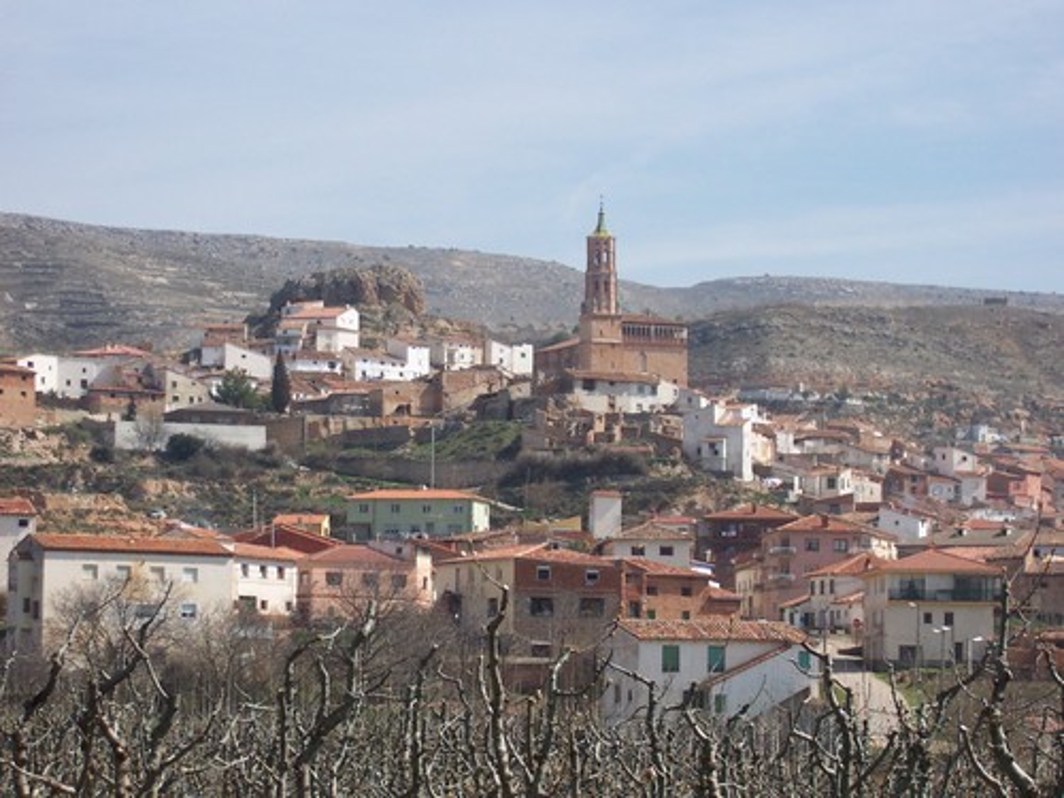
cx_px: 532
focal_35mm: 144
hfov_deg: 13.7
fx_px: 4426
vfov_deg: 10.3
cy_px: 399
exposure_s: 1/350
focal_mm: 22.4
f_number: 6.7
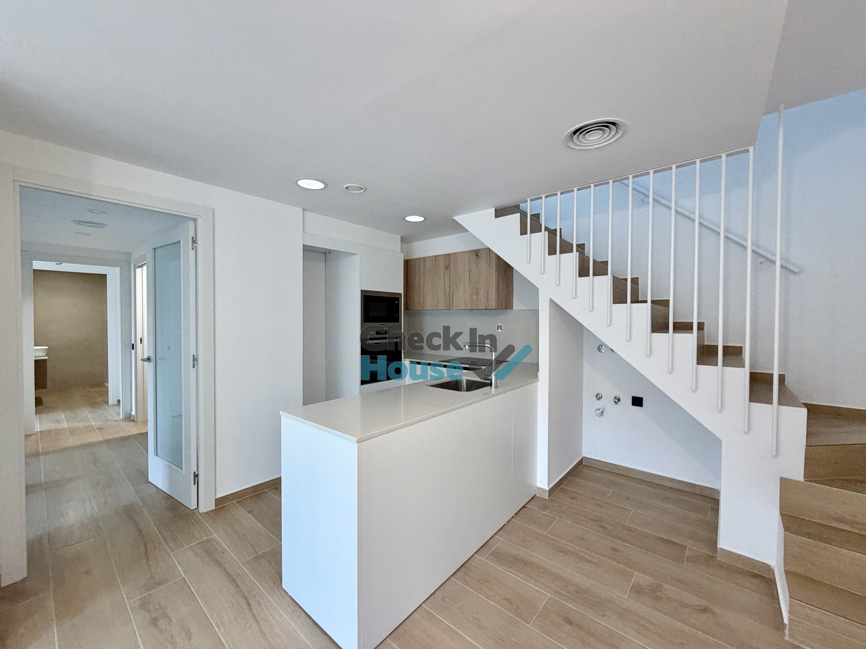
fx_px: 350
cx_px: 433
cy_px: 324
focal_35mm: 14
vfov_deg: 85.7
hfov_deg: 102.1
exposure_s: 1/100
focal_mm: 2.22
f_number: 2.2
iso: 125
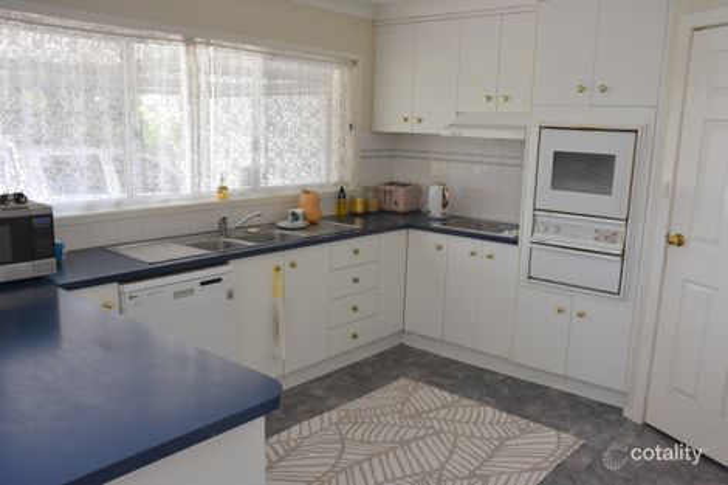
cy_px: 242
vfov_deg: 43.6
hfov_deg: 61.9
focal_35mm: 30
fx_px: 606
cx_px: 364
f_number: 6.3
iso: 800
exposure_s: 1/160
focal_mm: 20
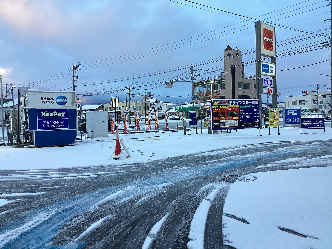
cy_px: 124
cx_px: 166
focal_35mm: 31
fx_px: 297
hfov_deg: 58.4
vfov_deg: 45.4
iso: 50
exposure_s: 1/120
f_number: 2.4
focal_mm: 3.3
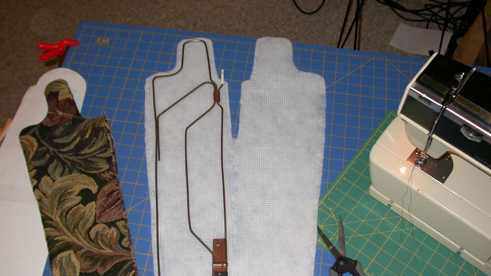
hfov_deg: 46.4
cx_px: 240
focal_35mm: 44
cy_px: 153
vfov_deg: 27.1
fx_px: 573
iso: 100
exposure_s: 1/60
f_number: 2.6
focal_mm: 7.85
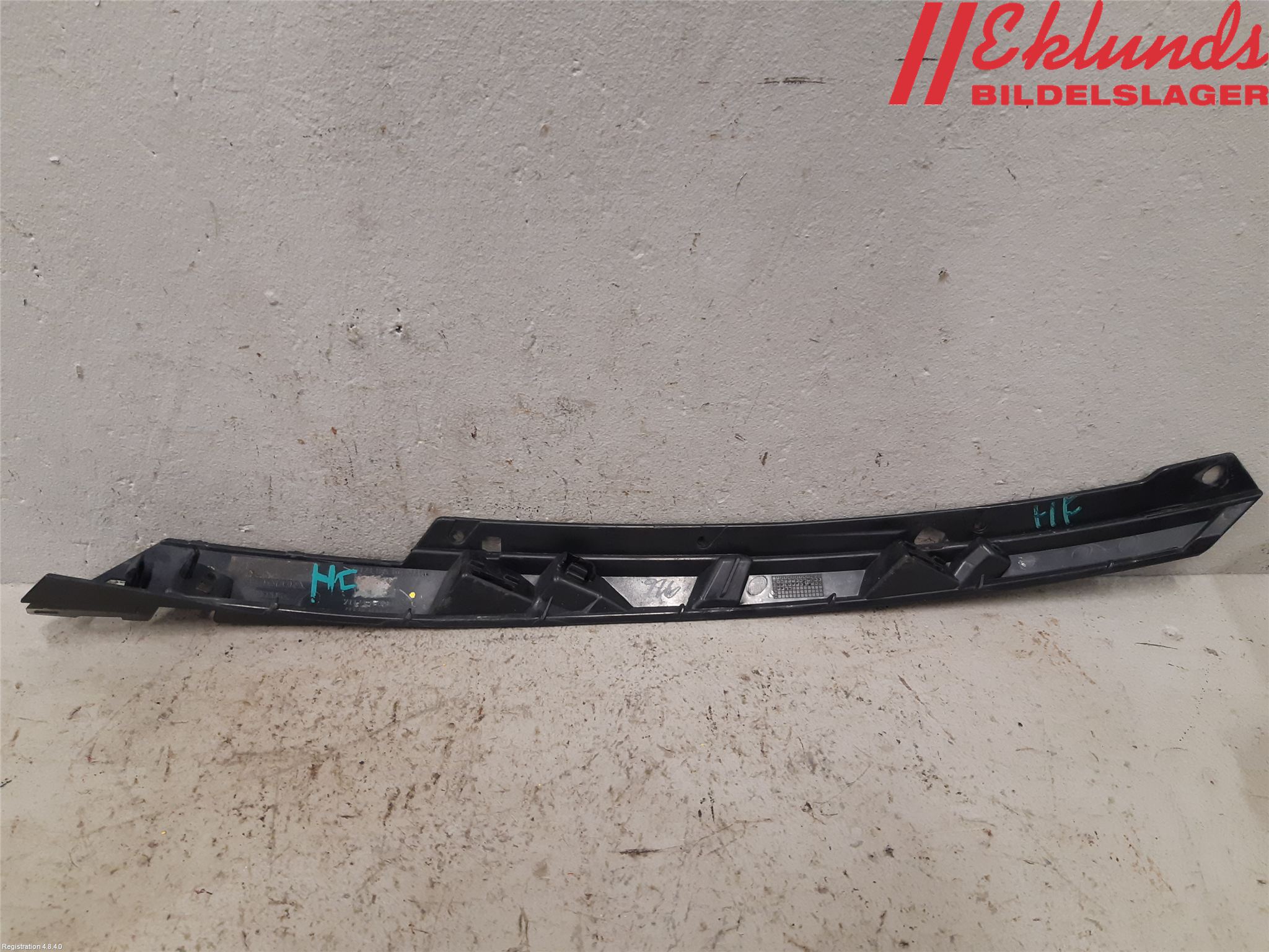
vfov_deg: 53.1
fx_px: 953
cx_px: 634
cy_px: 476
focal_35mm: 26
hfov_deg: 67.3
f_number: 1.7
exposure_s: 1/50
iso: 200
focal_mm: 3.93
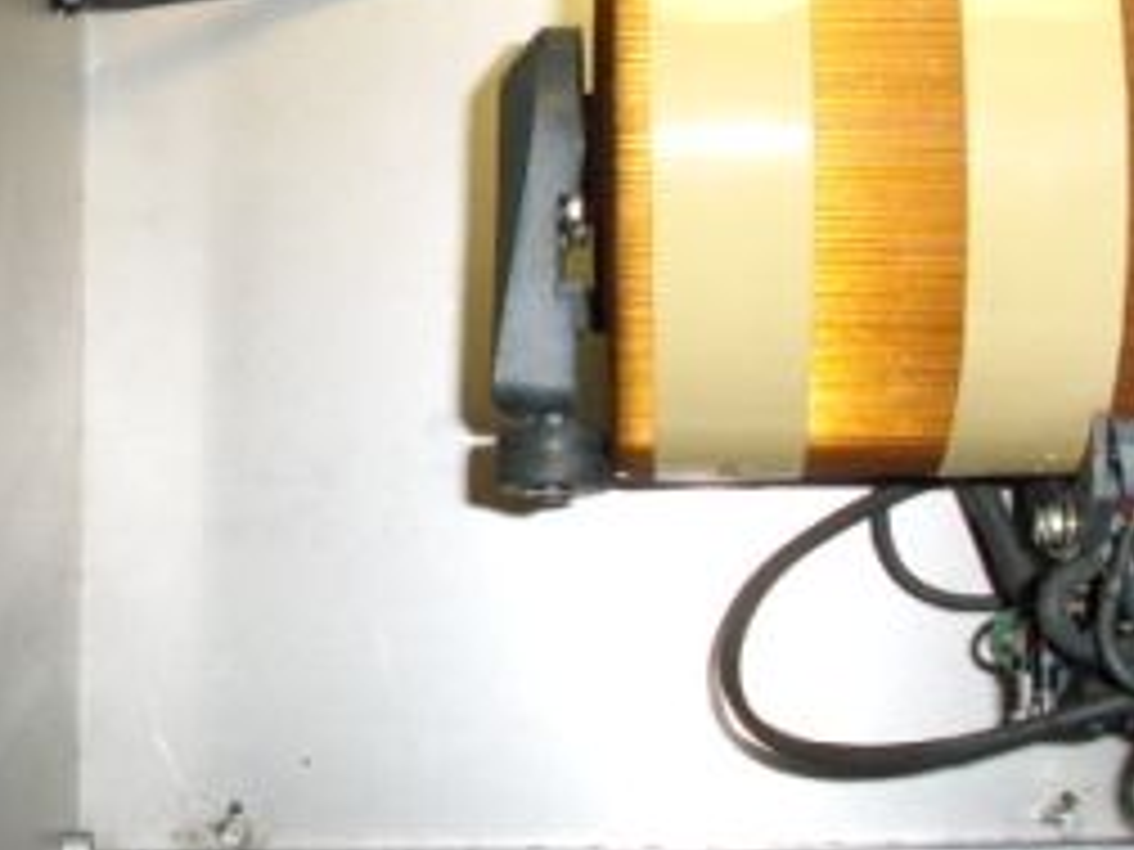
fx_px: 1998
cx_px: 706
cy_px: 310
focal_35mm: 61
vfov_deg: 24.0
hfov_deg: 31.5
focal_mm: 5.8
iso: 183
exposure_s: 1/30
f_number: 2.9
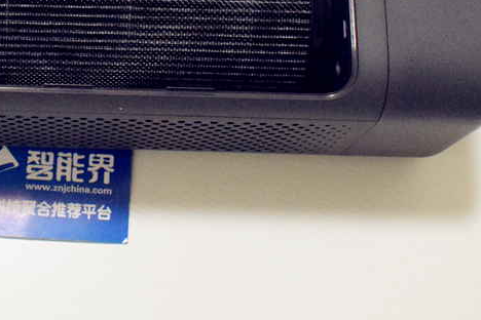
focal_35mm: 82
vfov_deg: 16.4
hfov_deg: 24.1
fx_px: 1097
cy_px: 32
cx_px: 54
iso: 12800
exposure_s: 1/160
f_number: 6.3
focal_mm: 25
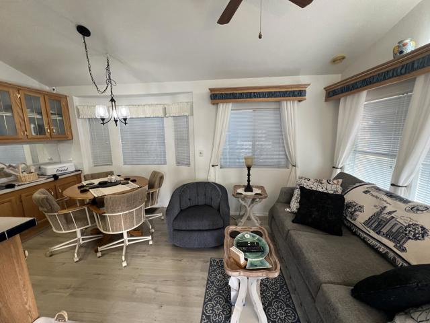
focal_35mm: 13
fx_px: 161
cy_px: 162
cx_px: 215
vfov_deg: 89.9
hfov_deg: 106.2
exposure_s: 1/99
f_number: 1.8
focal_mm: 1.57
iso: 160
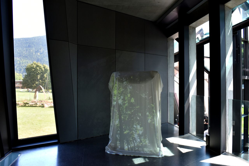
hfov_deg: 57.2
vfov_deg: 40.0
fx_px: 228
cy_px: 83
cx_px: 124
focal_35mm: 33
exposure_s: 1/160
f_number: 6.3
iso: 400
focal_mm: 22
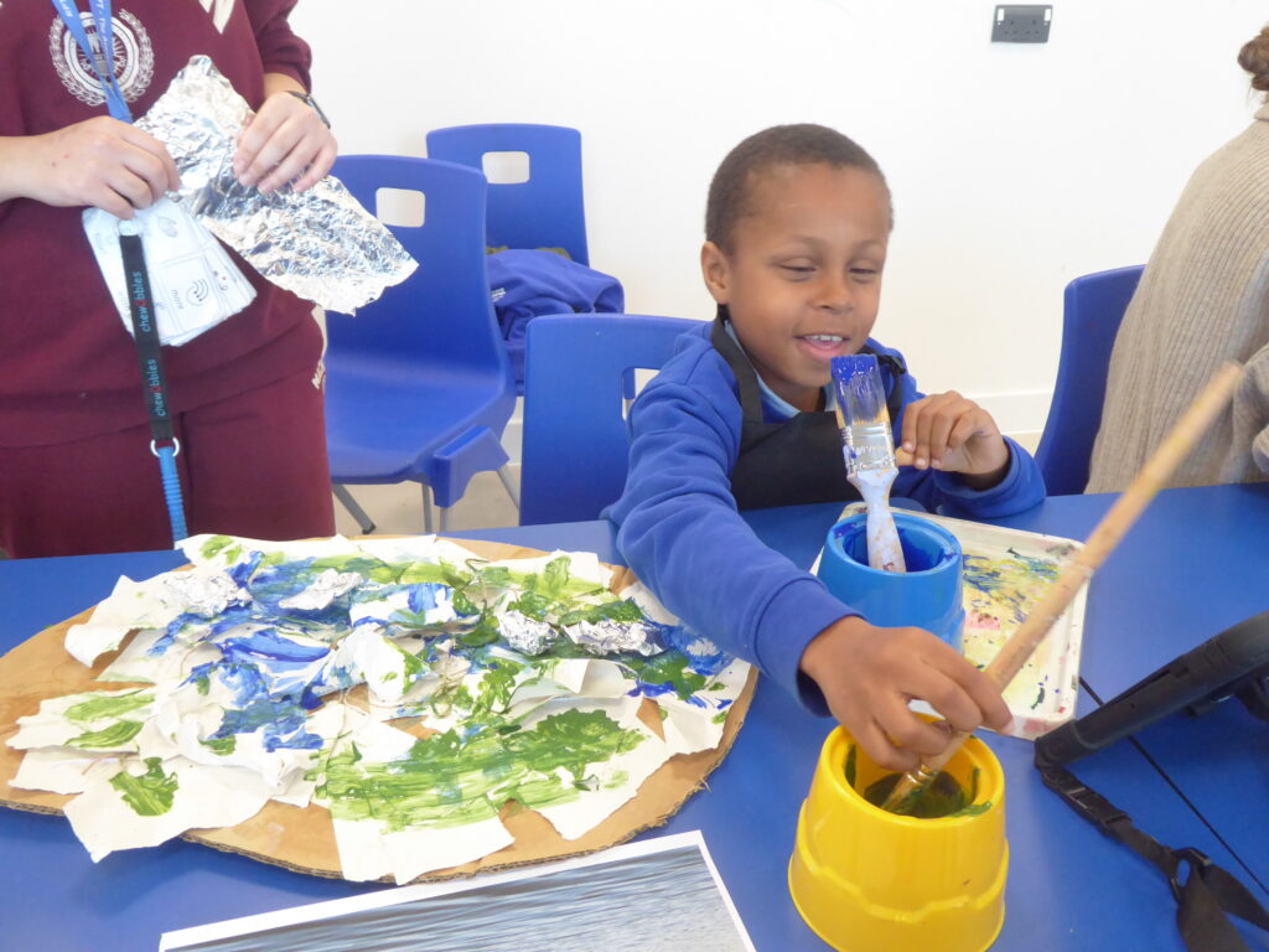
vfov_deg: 44.2
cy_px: 476
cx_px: 634
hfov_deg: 56.8
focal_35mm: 32
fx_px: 1173
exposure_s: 1/50
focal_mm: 5.4
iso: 400
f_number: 3.5
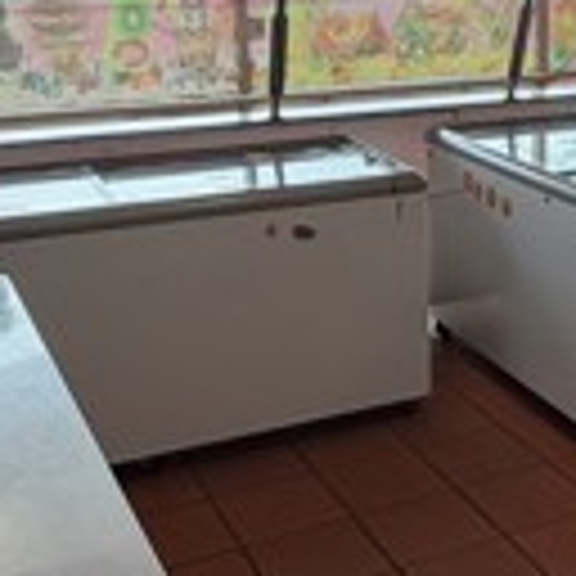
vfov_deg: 27.7
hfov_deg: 26.0
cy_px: 248
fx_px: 1167
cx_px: 608
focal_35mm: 62
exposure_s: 1/132
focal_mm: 2.22
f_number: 2.2
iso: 50
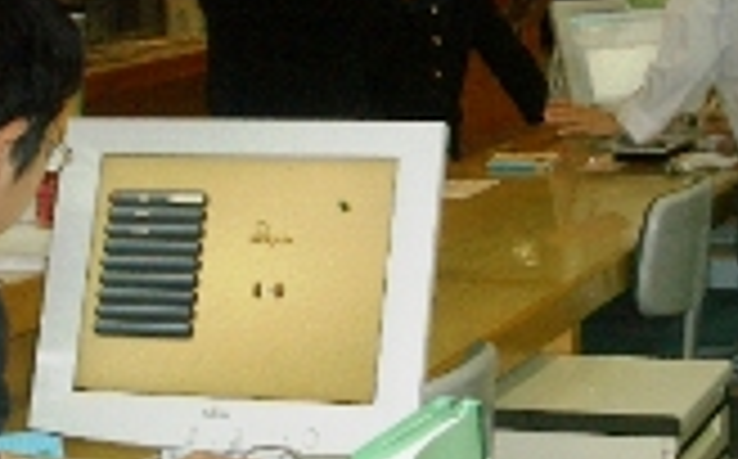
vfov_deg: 10.9
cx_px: 400
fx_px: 2390
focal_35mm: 119
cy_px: 72
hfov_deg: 17.5
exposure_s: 1/60
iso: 100
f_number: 2.8
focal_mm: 6.8
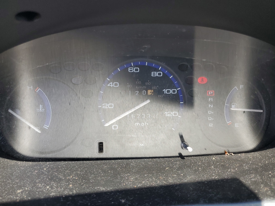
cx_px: 138
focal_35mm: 26
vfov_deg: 53.1
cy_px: 103
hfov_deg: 67.3
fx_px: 207
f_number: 1.5
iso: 50
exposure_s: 1/238
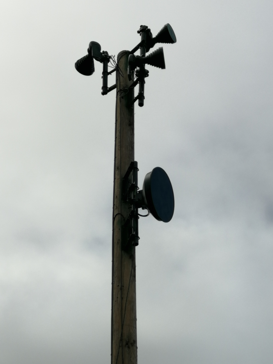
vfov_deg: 25.0
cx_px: 136
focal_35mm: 78
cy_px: 182
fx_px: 820
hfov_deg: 18.9
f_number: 1.8
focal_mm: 3.95
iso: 50
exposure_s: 1/2950
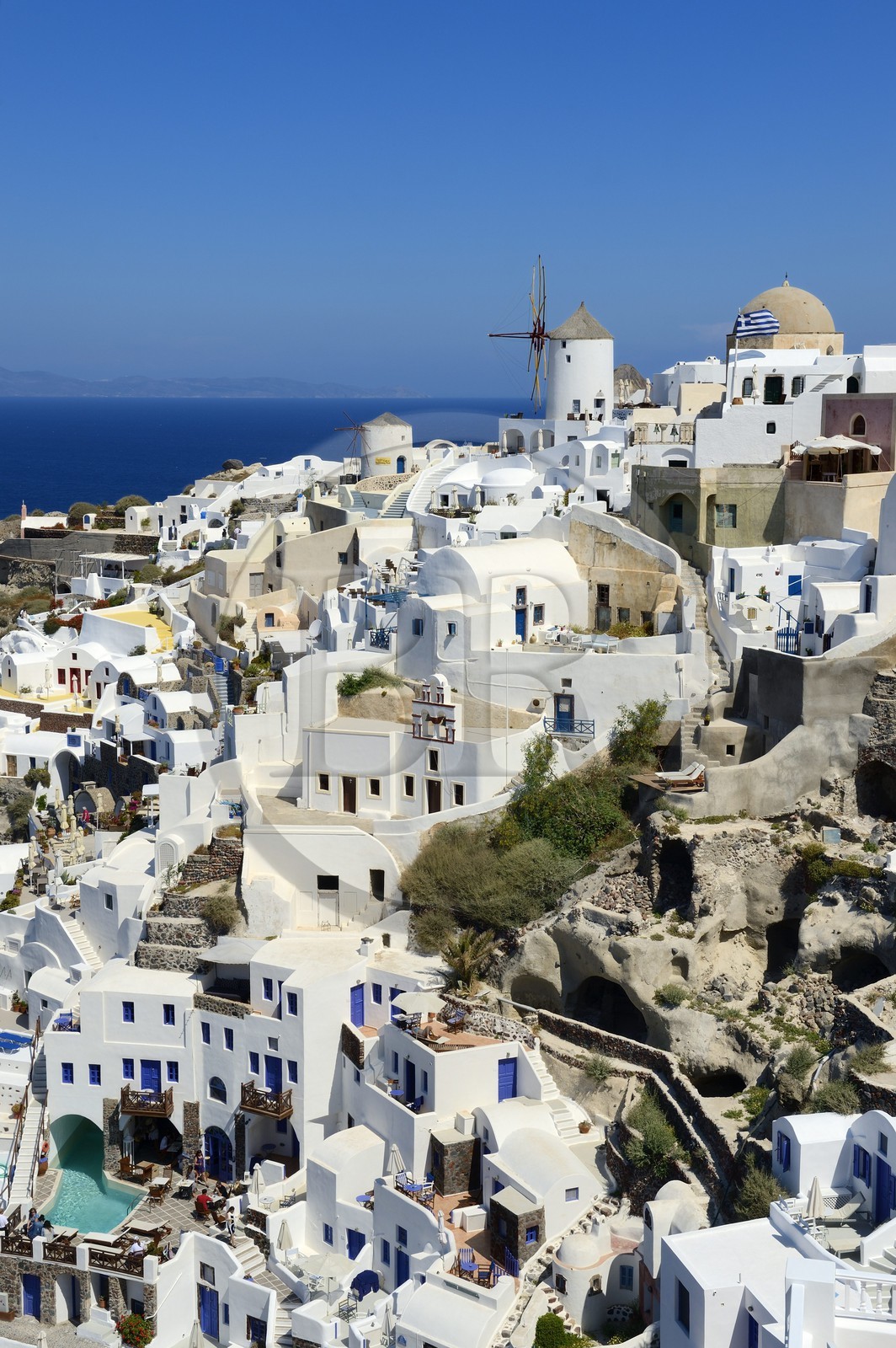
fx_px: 1870
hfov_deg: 26.9
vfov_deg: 39.6
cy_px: 674
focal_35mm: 50
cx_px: 448
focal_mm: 50
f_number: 11
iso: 100
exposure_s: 1/320
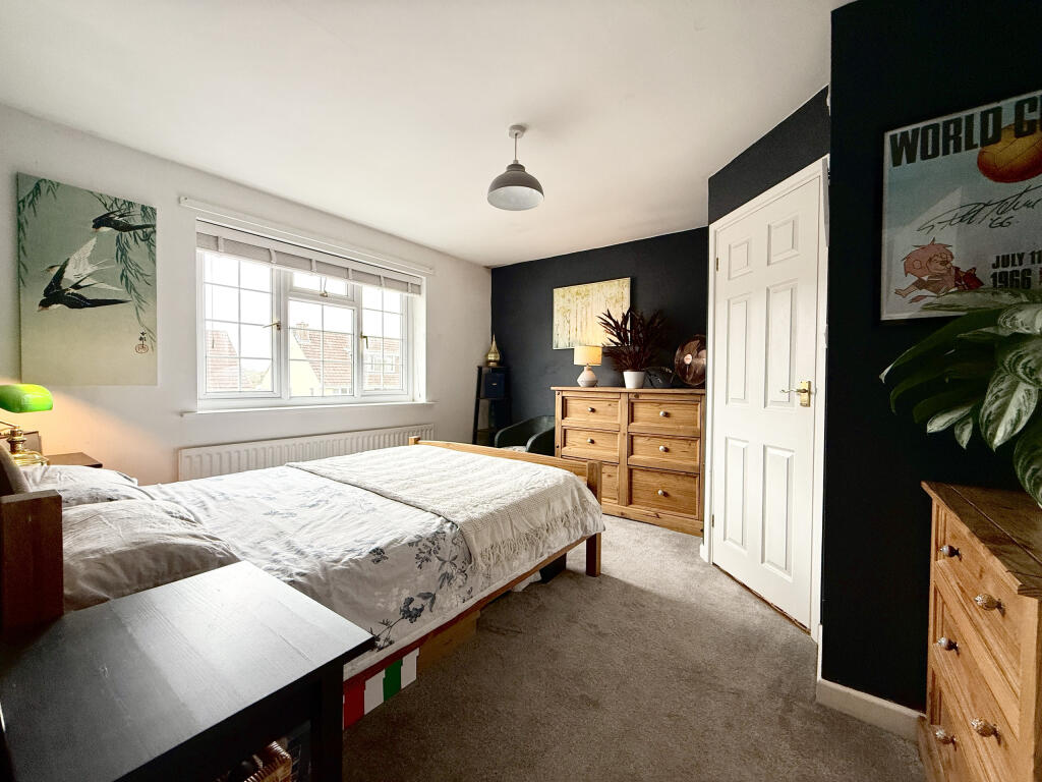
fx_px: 421
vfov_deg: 85.7
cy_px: 391
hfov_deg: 102.1
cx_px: 521
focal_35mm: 14
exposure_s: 1/100
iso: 200
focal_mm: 2.22
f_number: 2.2
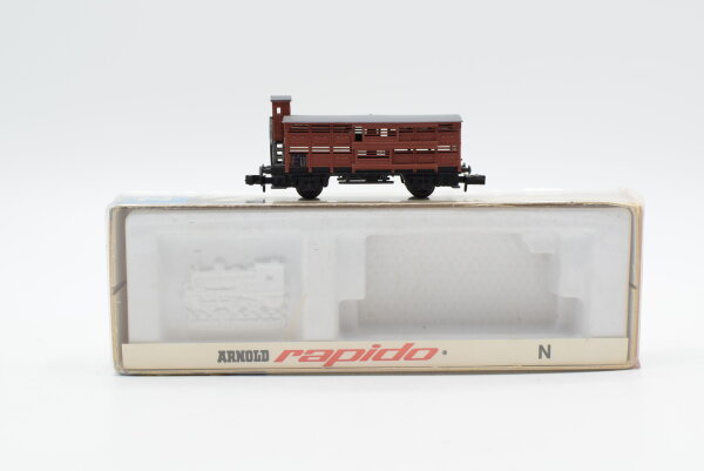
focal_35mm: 52
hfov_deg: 37.8
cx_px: 352
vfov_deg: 25.8
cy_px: 236
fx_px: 1027
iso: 640
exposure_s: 1/250
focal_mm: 35
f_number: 8
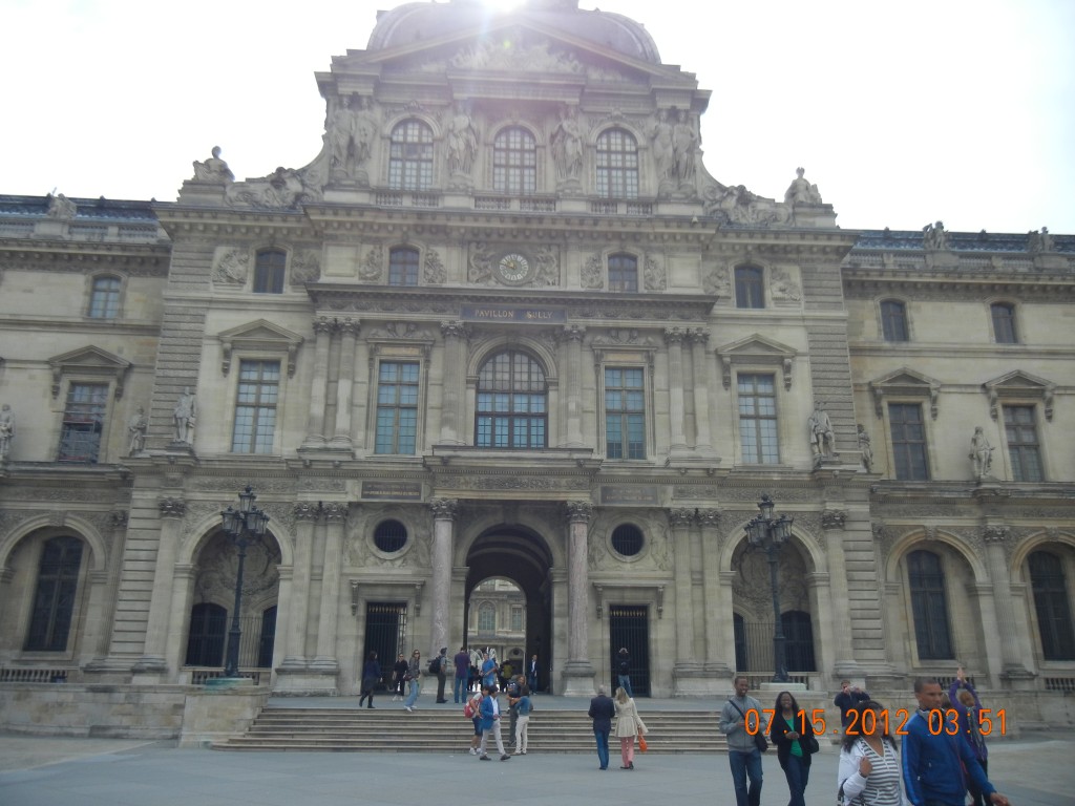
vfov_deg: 46.8
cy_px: 403
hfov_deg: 60.0
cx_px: 538
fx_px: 932
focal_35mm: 30
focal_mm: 5.4
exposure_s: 1/324
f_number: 7
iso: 160
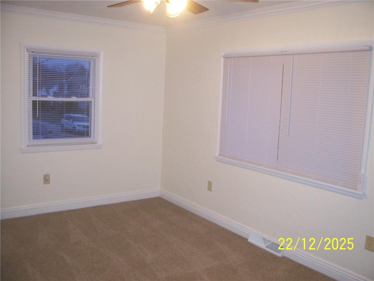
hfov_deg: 54.0
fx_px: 367
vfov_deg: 41.8
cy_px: 140
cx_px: 187
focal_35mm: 34
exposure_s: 1/60
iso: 160
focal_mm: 5.6
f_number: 2.7
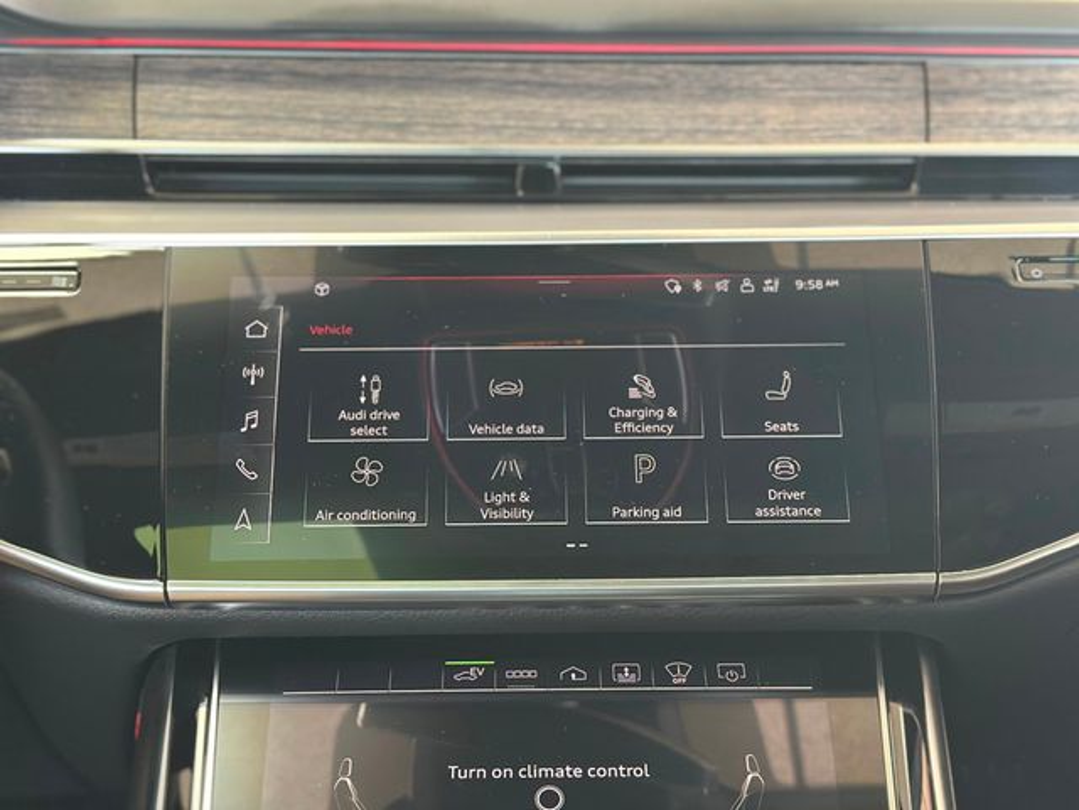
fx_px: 1496
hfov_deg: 39.7
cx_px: 540
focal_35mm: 48
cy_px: 405
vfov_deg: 30.3
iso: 400
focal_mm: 6.86
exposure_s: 1/40
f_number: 1.78
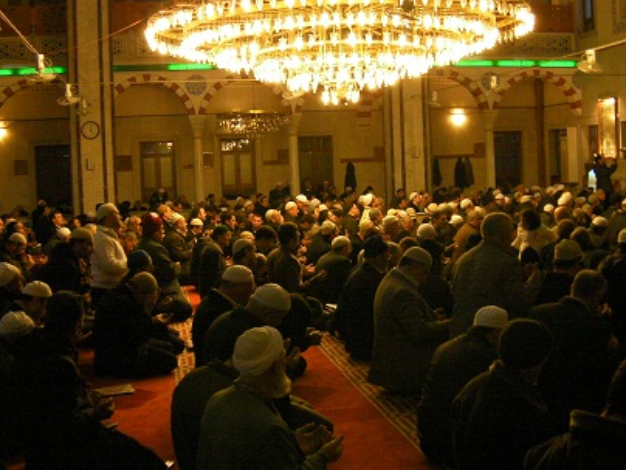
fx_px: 850
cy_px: 221
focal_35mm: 47
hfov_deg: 40.4
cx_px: 328
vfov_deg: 30.9
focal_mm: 6.8
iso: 400
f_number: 3.5
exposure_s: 1/18.5
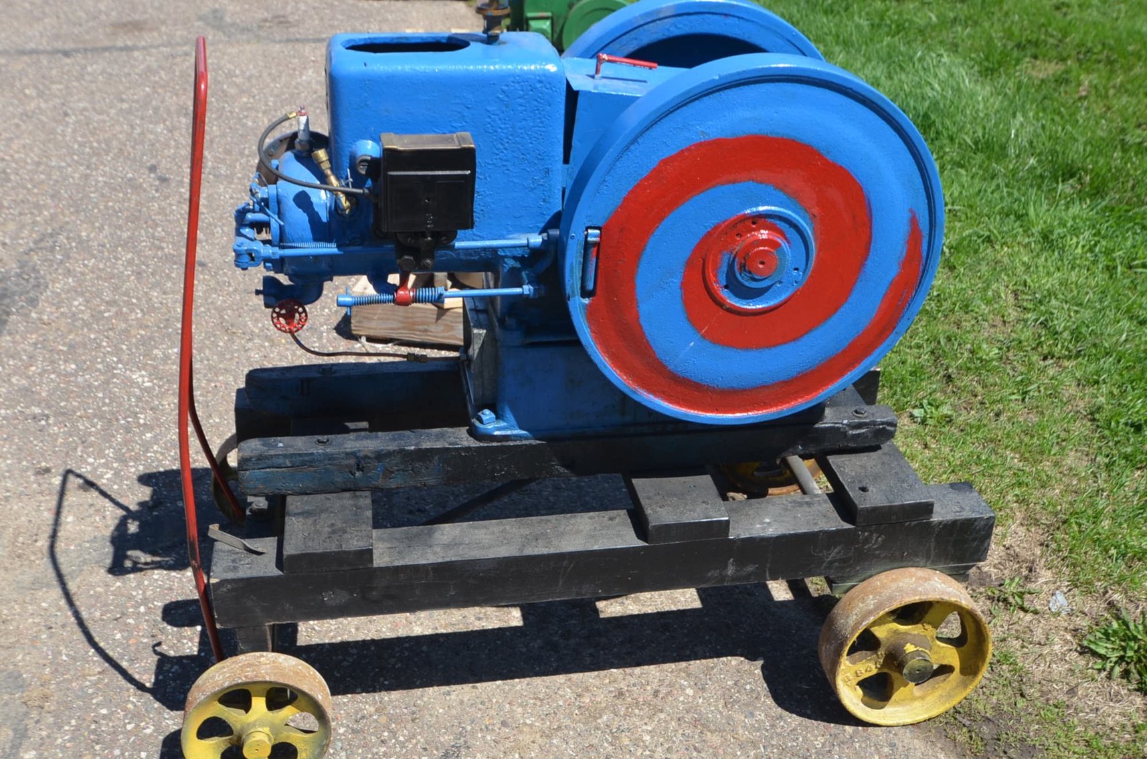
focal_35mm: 33
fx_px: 1049
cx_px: 574
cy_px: 380
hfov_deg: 57.3
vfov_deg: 39.8
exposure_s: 1/250
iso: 140
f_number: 8
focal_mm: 22
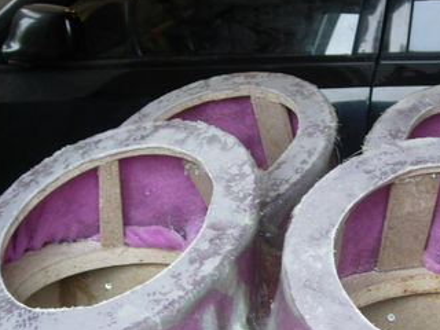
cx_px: 294
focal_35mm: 76
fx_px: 966
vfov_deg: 19.2
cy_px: 270
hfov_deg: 25.5
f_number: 2.8
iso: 79
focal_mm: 7.8
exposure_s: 1/55.3
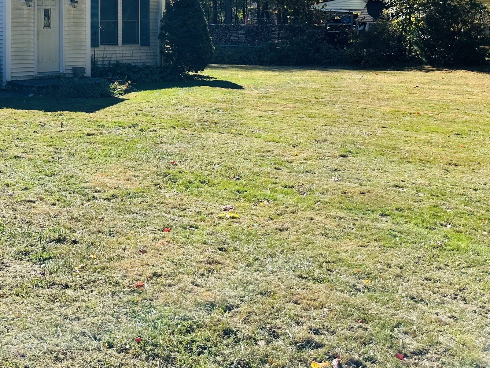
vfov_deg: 29.9
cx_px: 44
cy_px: 23
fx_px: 651
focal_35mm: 46
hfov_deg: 38.3
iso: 80
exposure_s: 1/2660
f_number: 1.78
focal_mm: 6.86
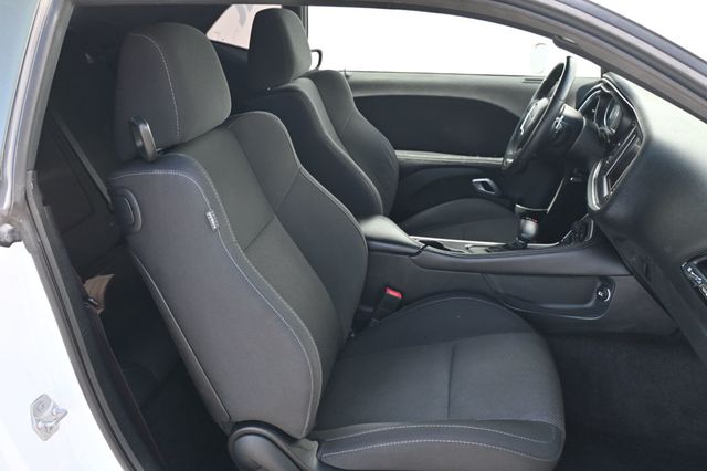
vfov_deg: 43.6
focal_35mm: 30
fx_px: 589
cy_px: 236
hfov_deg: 62.0
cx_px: 354
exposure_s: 1/160
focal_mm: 20
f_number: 3.8
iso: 400
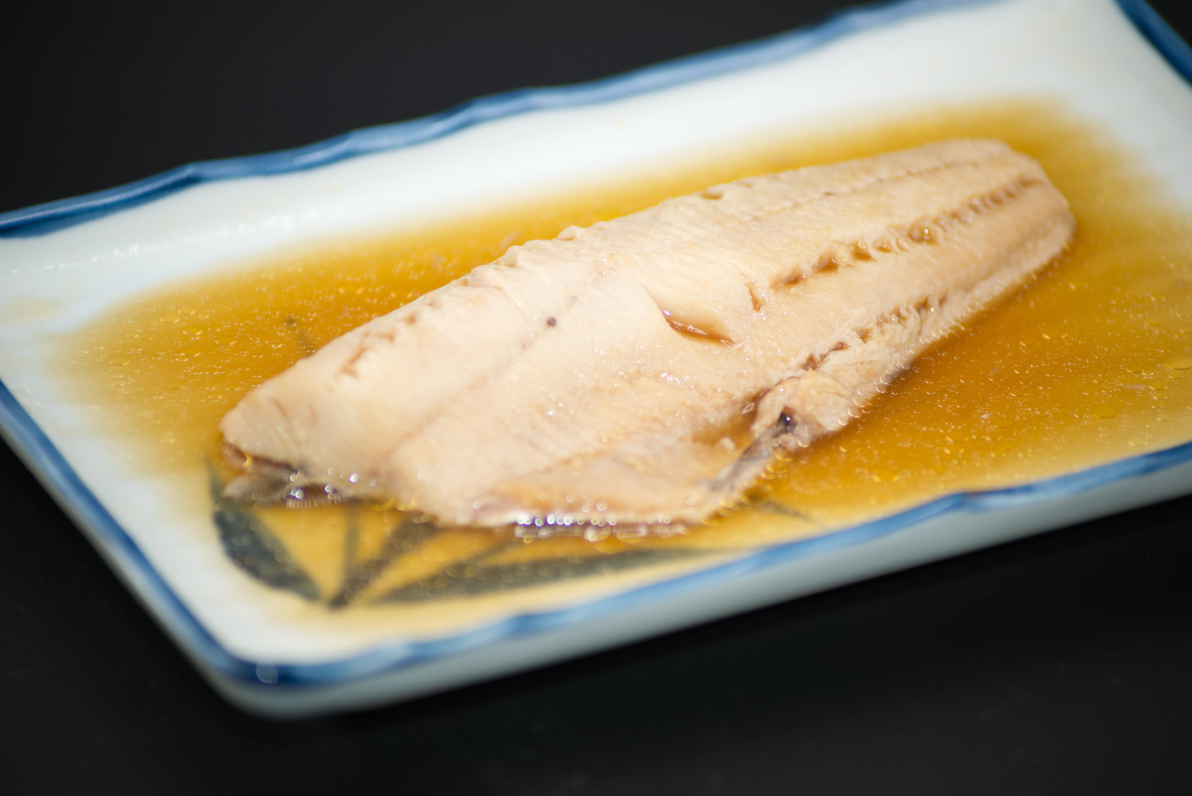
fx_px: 6458
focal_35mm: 195
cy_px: 398
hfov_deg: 10.5
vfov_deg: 7.0
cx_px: 596
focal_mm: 195
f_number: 4.8
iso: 400
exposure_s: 1/250
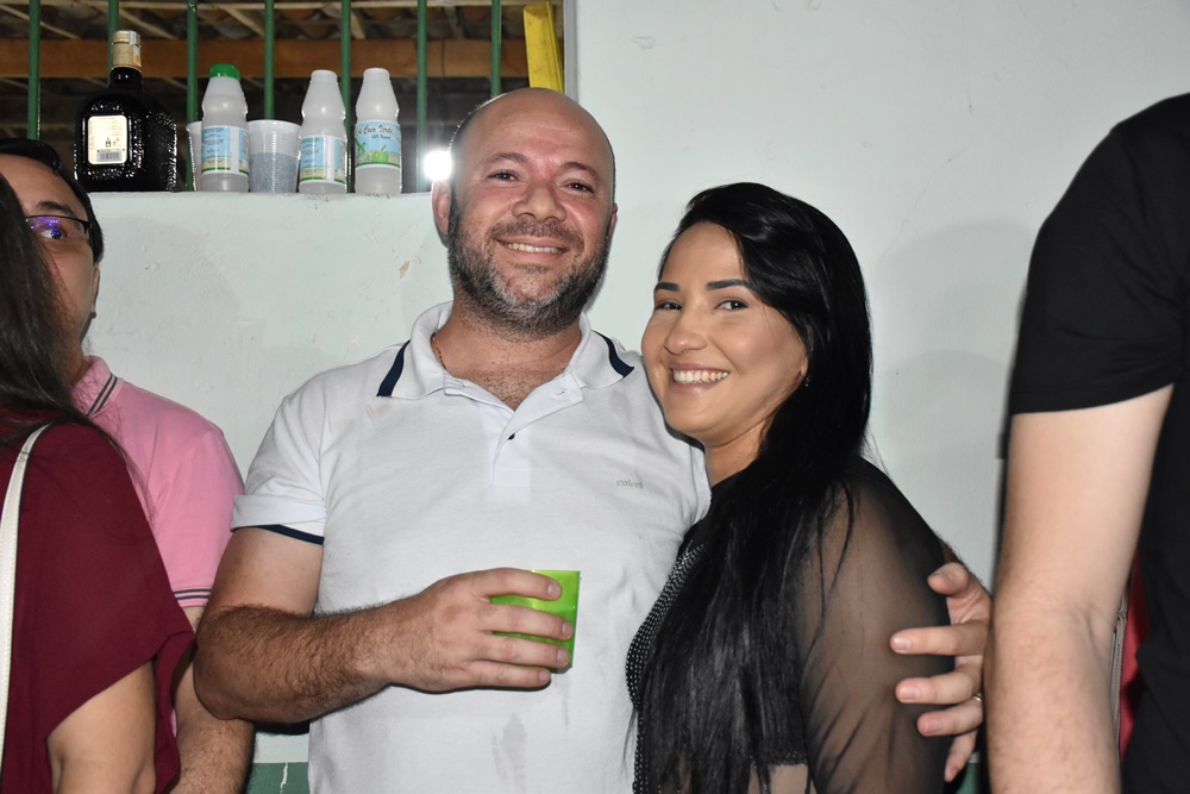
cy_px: 397
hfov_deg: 47.9
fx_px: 1339
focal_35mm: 40
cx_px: 595
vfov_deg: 33.0
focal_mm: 27
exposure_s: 1/100
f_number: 4.5
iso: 2500
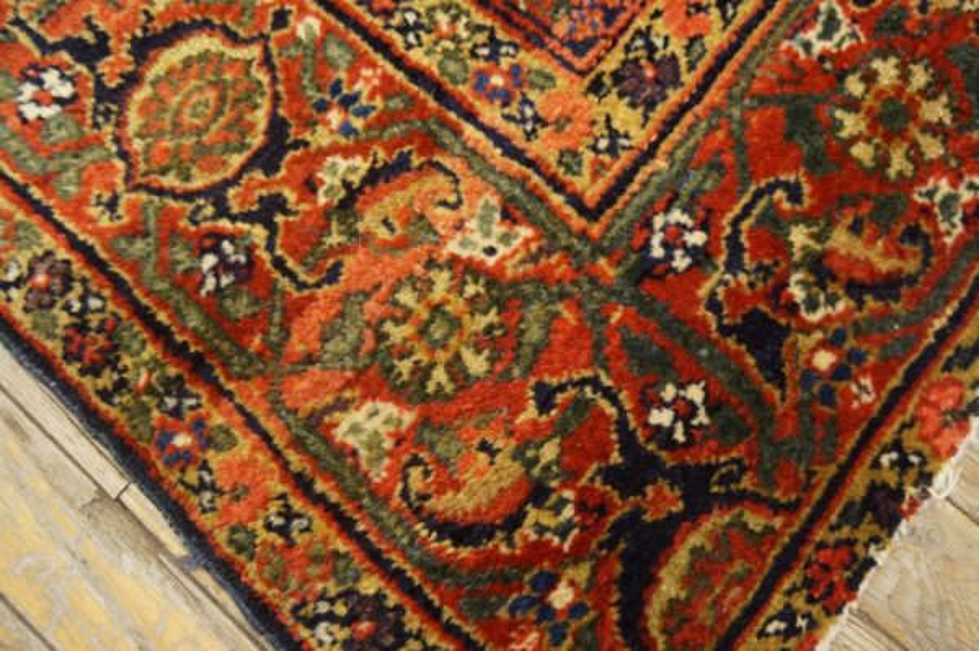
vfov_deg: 47.9
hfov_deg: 67.4
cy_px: 326
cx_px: 490
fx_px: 734
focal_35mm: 27
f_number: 4
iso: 2000
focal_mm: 18
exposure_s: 1/60
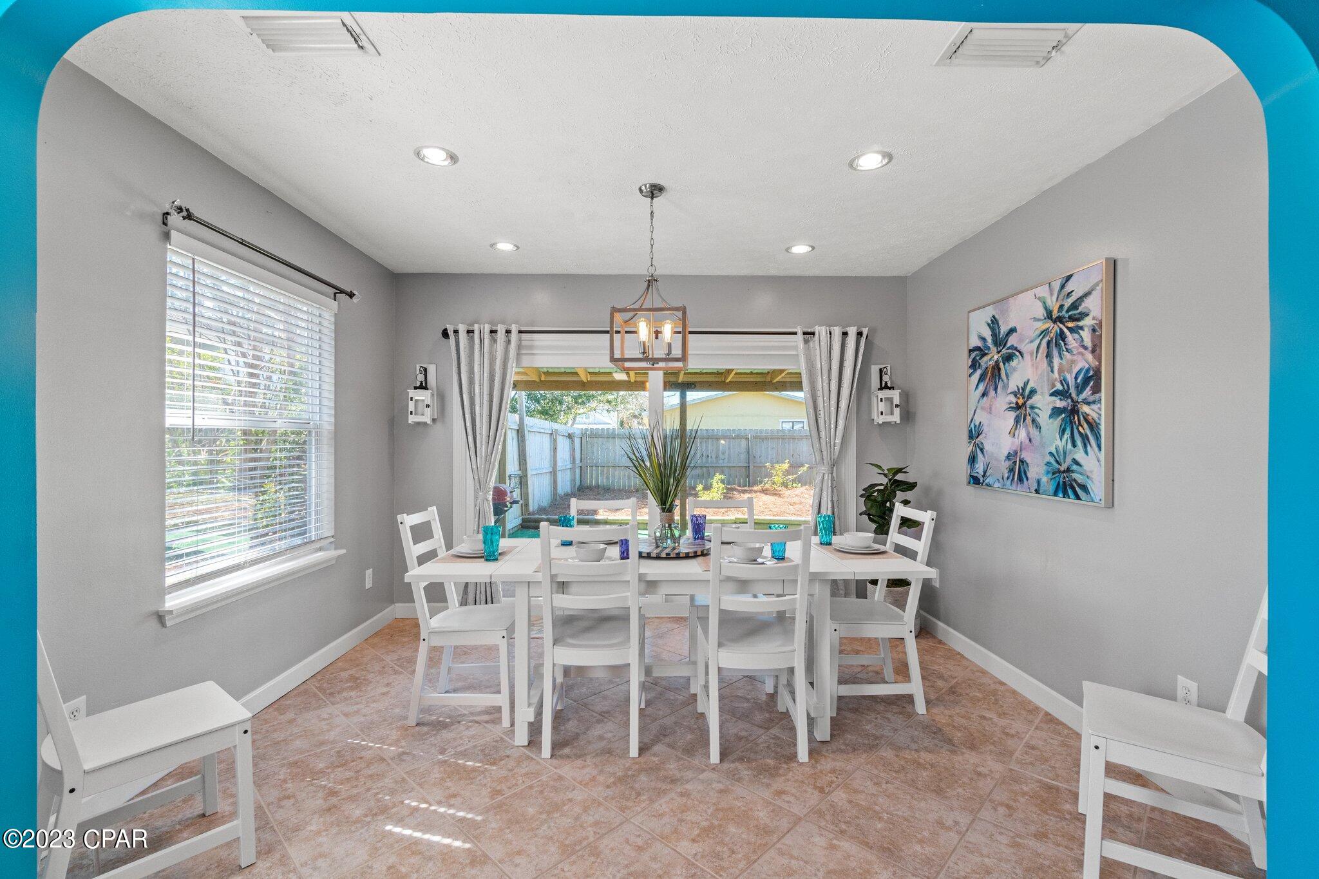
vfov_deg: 77.3
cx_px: 660
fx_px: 549
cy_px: 440
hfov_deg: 100.4
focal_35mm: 15
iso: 800
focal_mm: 10
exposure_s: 1/4
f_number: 8
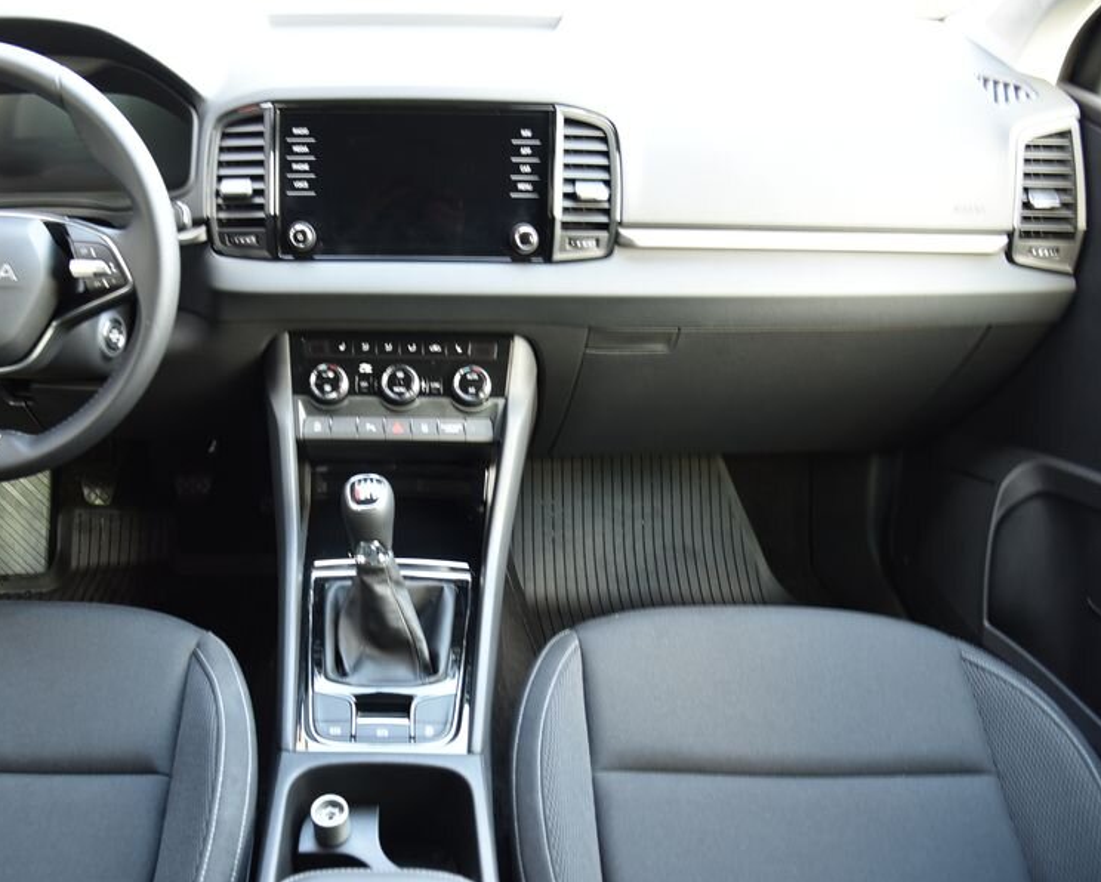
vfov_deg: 47.1
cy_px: 444
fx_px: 1011
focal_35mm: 31
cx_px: 394
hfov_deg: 56.3
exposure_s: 1/13
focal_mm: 24
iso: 500
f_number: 4
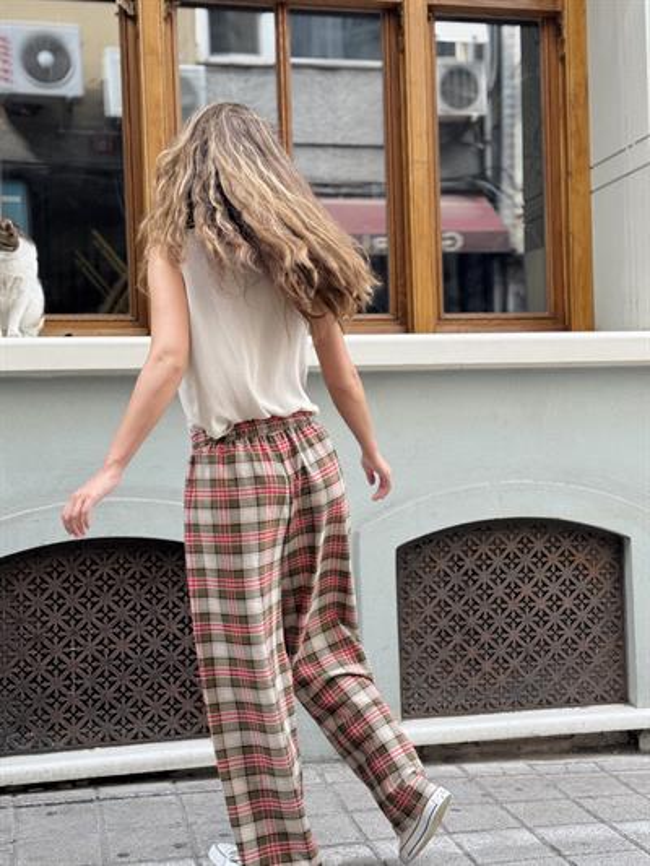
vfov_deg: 39.6
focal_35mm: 48
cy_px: 433
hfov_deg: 30.3
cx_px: 325
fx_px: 1201
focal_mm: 6.76
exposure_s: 1/288
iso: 64
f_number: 1.78
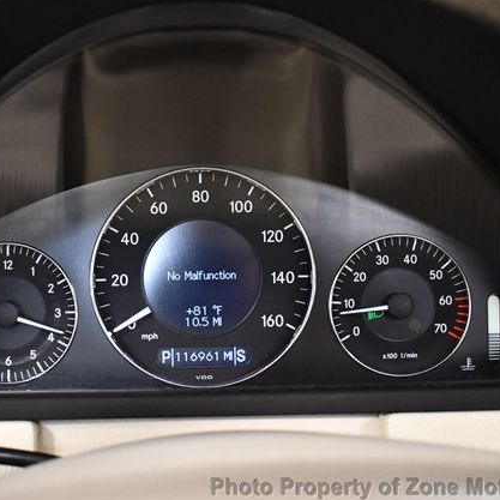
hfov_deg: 35.9
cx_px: 197
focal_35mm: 47
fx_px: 768
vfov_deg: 36.1
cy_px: 254
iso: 3200
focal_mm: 18
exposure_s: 1/80
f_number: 3.5
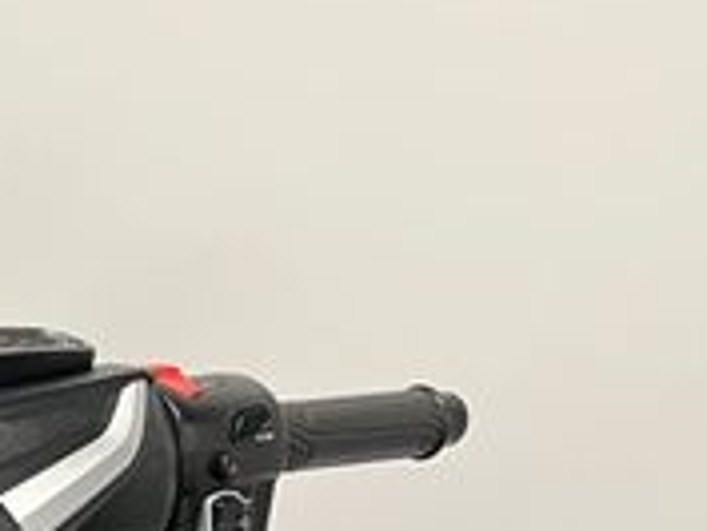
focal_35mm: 94
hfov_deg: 19.1
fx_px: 1921
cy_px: 739
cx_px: -236
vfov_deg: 14.9
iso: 80
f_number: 1.6
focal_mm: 5.1
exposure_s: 1/50
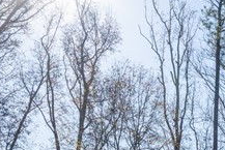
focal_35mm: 85
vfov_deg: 13.6
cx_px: 465
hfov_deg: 16.9
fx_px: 532
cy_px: 306
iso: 200
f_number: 9
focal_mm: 17
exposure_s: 1/125
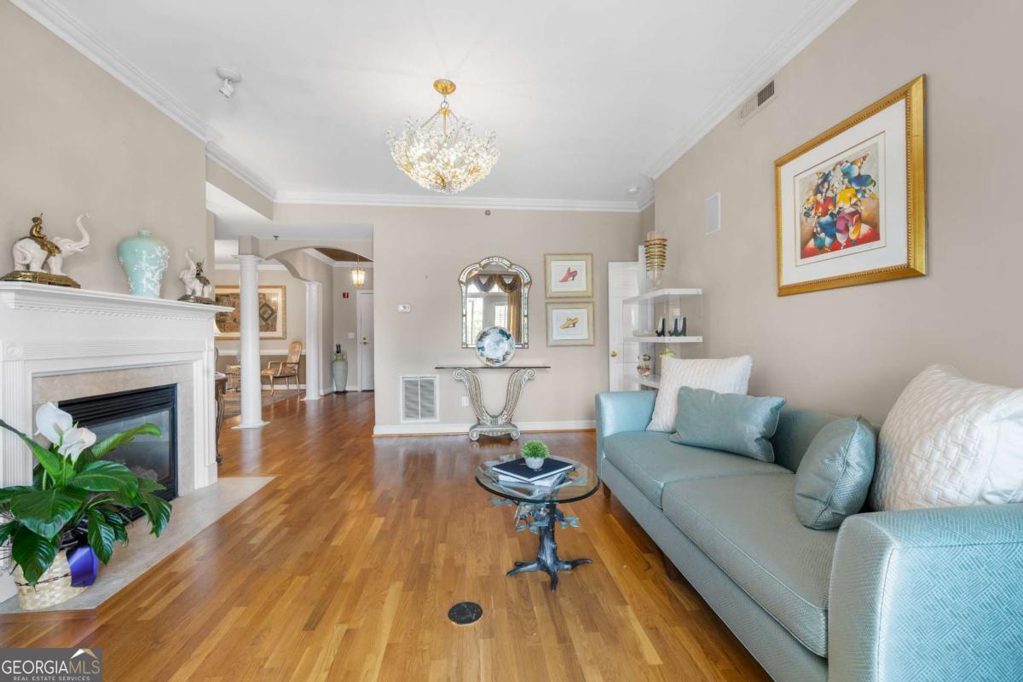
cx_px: 512
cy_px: 341
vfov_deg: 81.2
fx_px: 398
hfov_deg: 104.3
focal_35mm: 14
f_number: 8
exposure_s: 1/5
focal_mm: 14
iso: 640
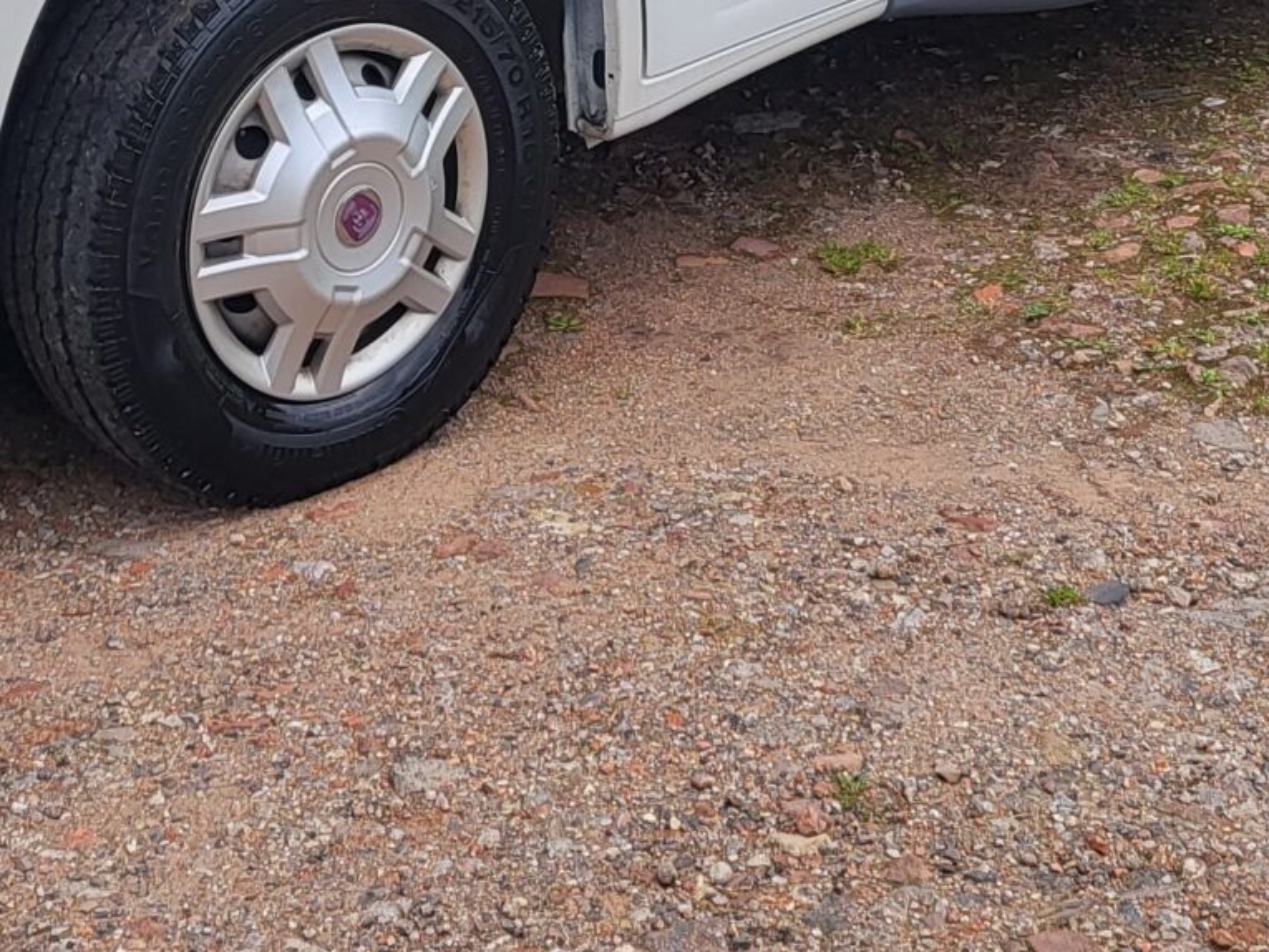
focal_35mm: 87
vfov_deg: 15.5
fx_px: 3190
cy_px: -531
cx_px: 664
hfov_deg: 22.5
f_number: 1.8
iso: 40
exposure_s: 1/1087
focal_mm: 5.4
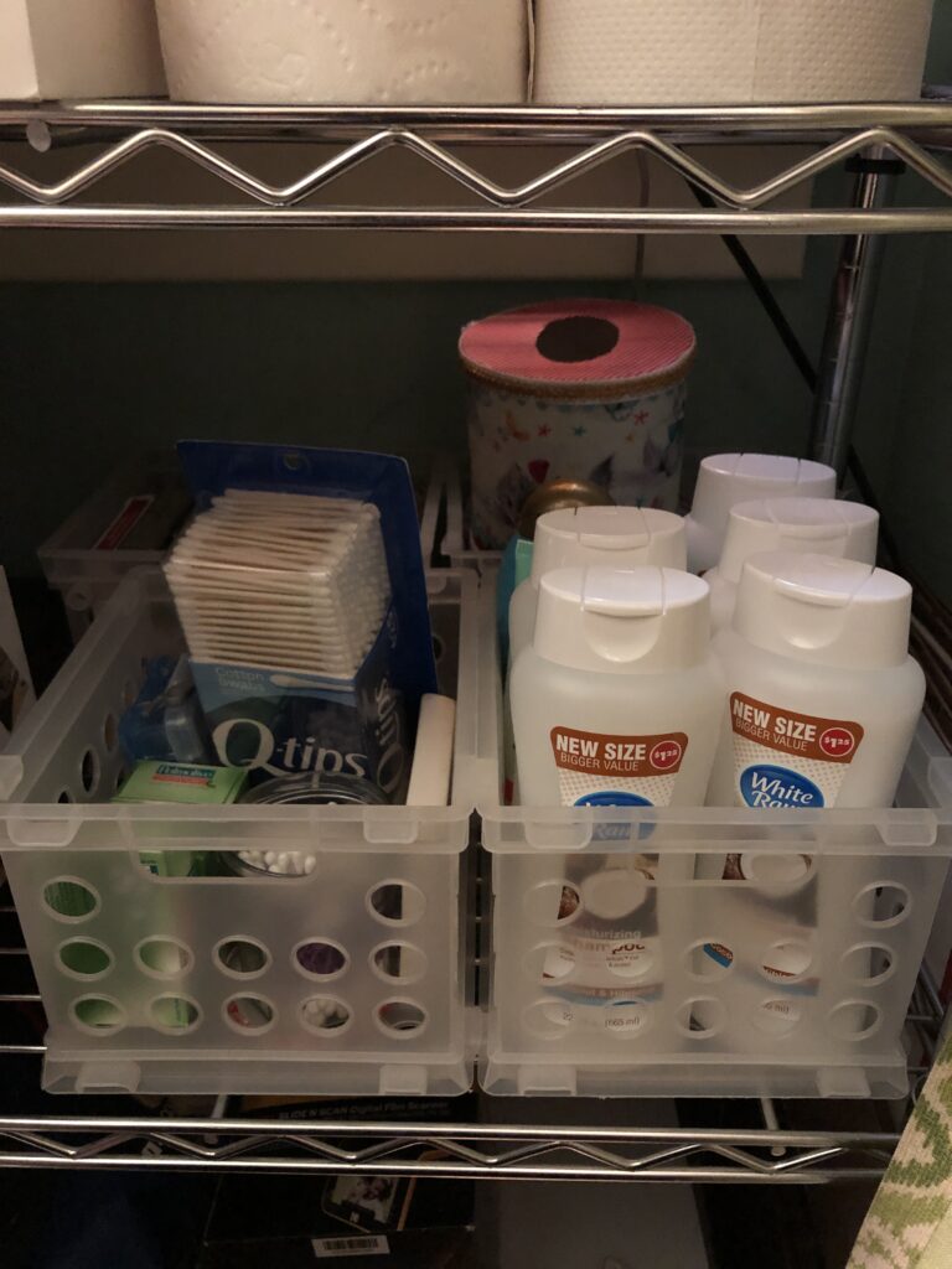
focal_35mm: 28
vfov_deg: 63.4
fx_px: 1027
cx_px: 476
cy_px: 634
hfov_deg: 49.7
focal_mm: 3.99
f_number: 1.8
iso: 100
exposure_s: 1/4
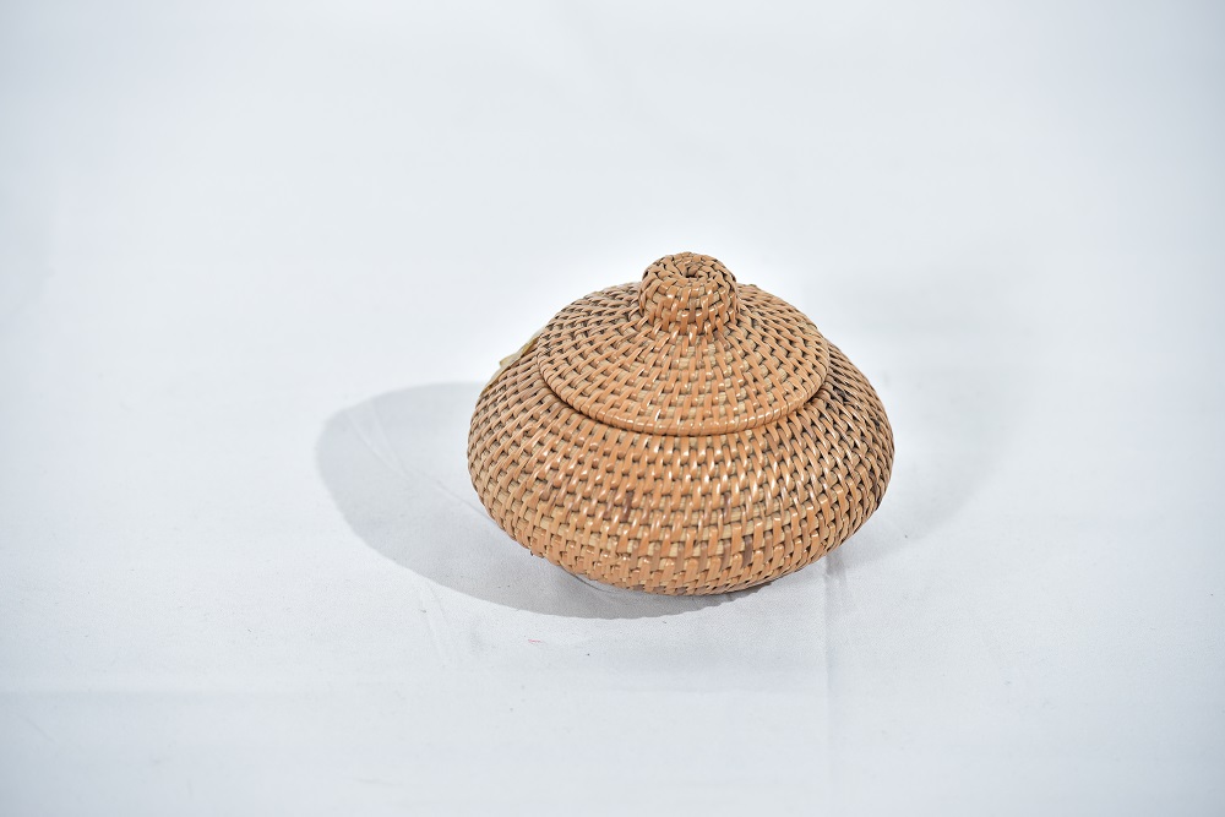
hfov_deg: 10.3
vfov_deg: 6.9
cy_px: 408
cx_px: 612
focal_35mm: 200
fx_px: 6806
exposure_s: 1/125
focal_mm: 200
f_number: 5.6
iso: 200
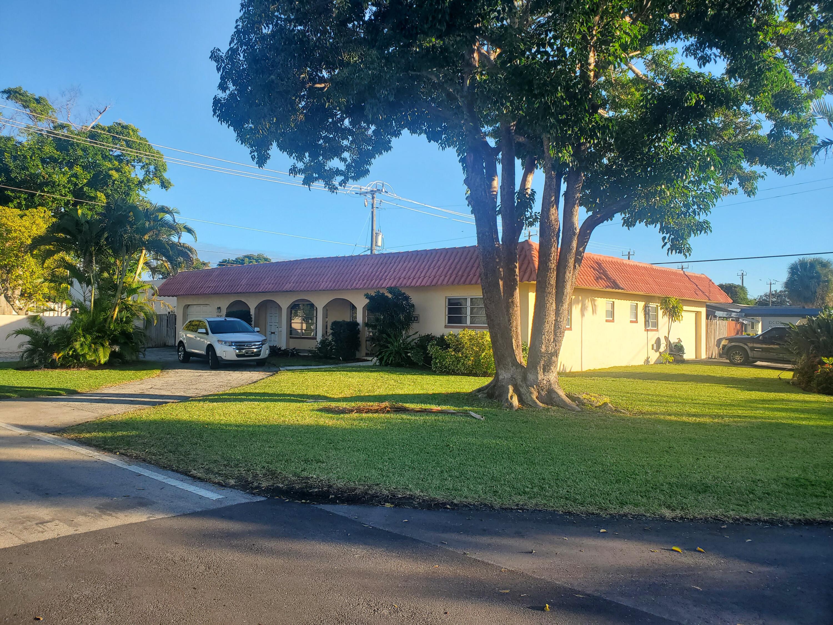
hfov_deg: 67.3
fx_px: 626
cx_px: 416
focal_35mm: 26
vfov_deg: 53.1
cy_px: 312
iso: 50
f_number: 2.4
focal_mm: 4.3
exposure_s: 1/754
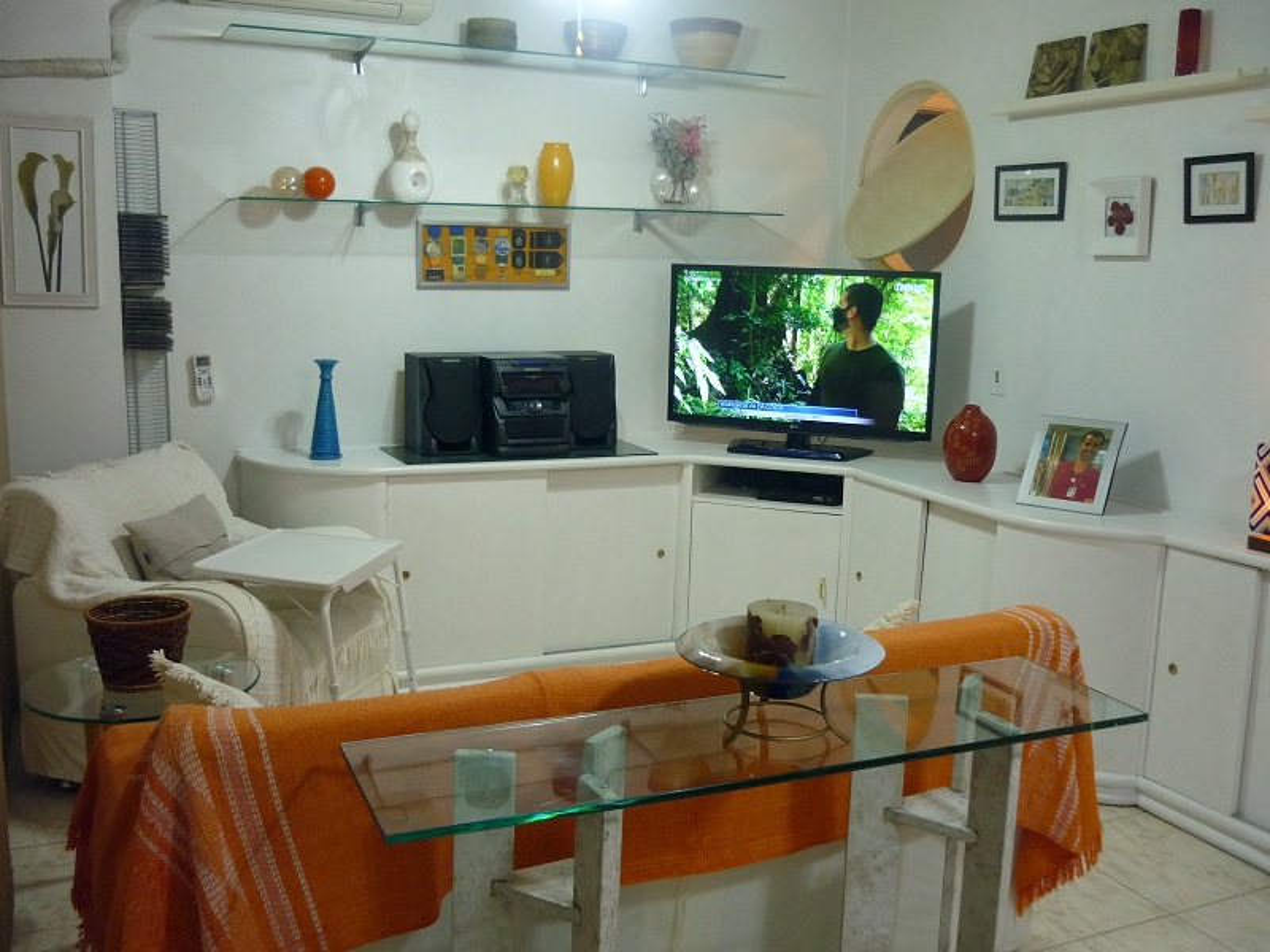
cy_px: 476
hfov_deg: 55.4
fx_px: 1211
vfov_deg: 42.9
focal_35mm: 33
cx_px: 635
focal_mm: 5.5
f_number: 2.8
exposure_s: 1/30
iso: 320
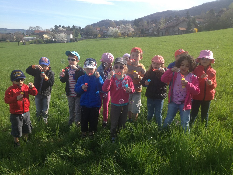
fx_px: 236
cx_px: 116
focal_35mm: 35
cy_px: 88
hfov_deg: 52.6
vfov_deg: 40.7
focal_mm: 4.28
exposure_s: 1/767
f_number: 2.4
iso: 50
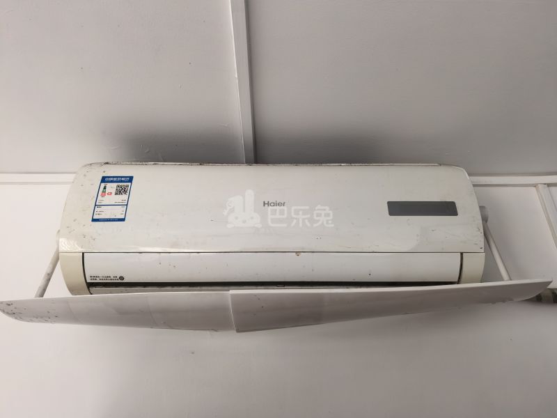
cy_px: 209
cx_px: 278
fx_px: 386
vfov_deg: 56.8
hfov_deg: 71.6
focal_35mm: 24
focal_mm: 6.98
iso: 125
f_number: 2
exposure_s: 1/100
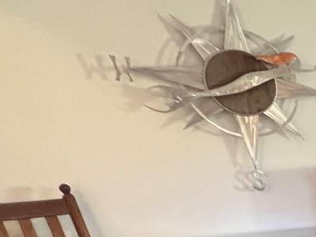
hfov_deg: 21.5
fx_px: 475
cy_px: 297
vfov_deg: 24.8
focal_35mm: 52
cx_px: 582
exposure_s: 1/60
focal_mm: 1.57
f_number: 1.8
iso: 400
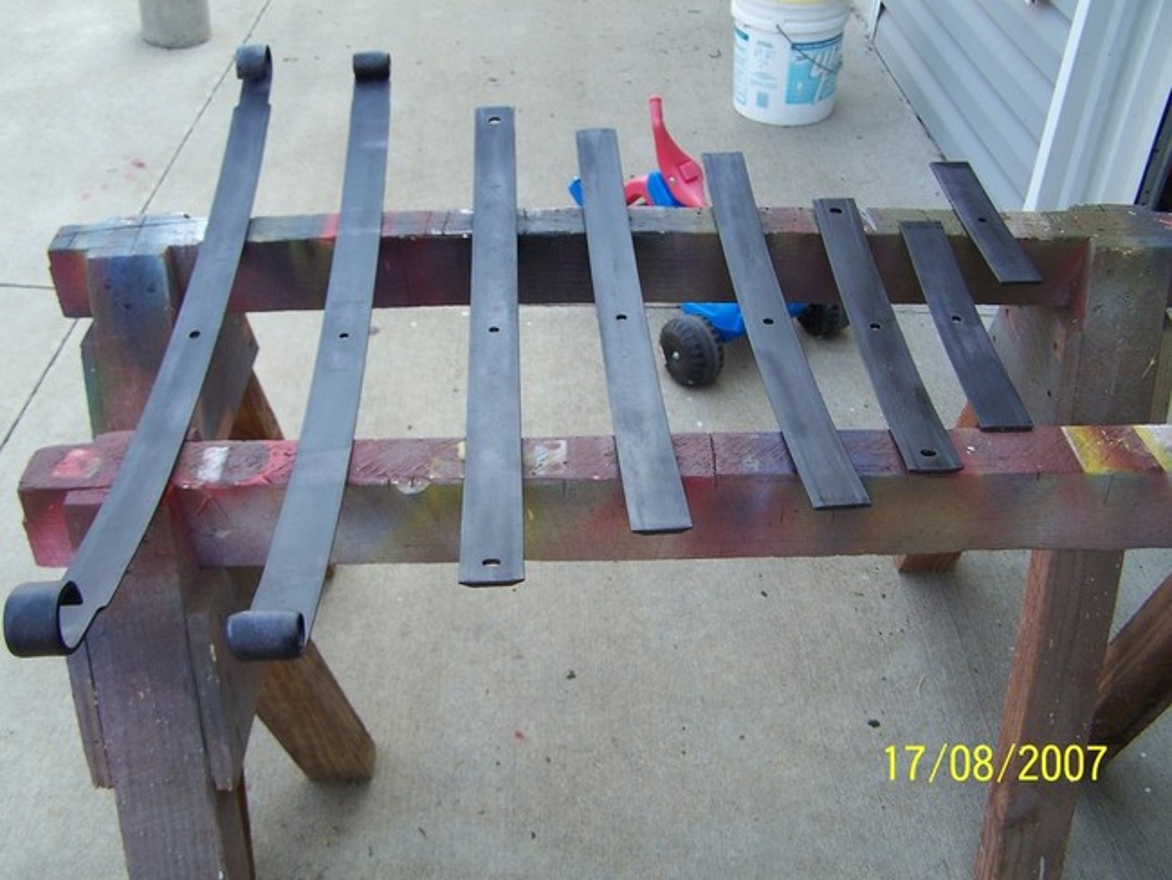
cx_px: 586
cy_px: 440
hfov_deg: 49.0
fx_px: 1287
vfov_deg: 37.7
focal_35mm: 38
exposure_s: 1/250
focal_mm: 6.3
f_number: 2.8
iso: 100
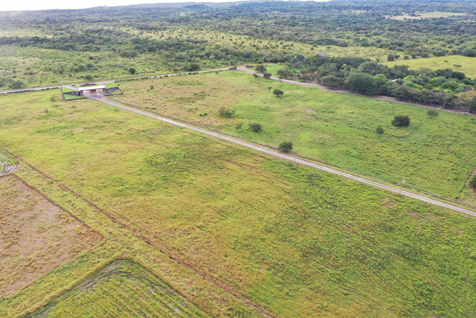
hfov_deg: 65.5
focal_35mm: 28
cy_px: 159
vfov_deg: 46.4
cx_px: 238
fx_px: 370
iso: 100
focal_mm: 10.26
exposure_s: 1/80
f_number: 4
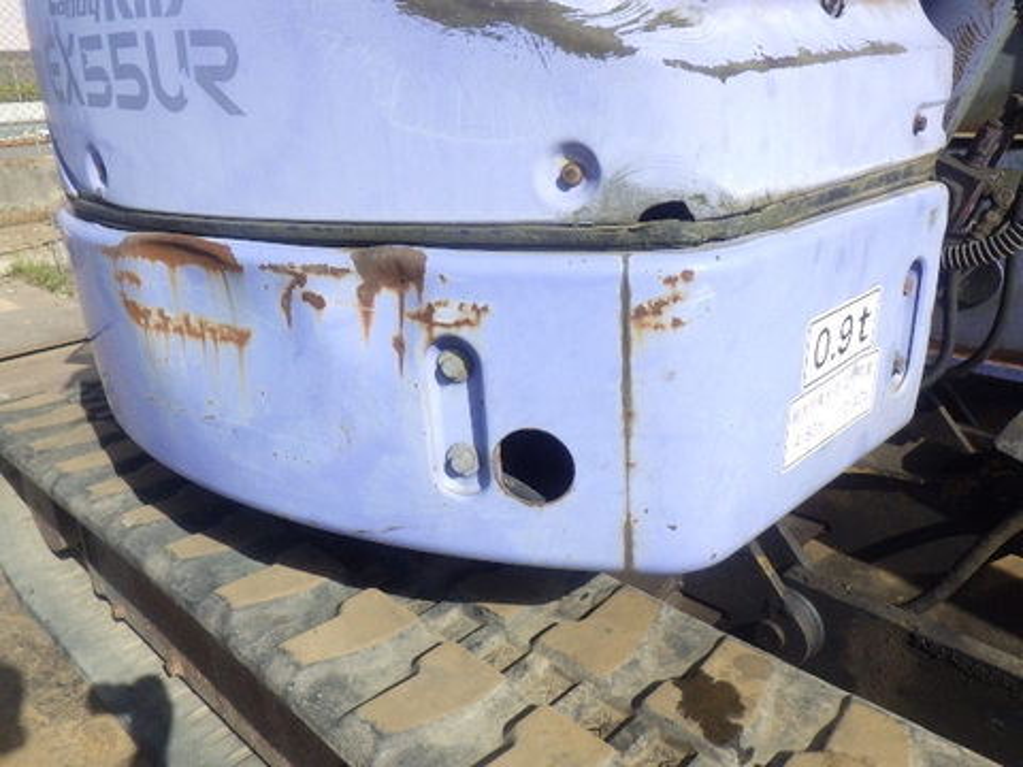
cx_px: 512
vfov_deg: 49.7
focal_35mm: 28
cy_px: 384
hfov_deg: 63.4
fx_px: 827
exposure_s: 1/1000
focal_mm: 5
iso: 125
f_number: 4.2
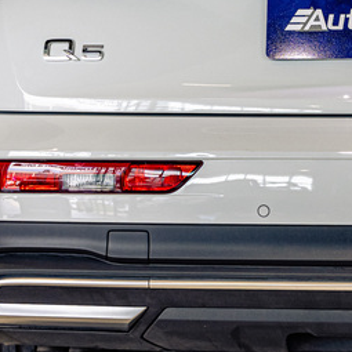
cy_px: 25
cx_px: 444
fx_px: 1841
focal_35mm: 160
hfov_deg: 10.7
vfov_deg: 10.9
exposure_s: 1/200
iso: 500
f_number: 5
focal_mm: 47
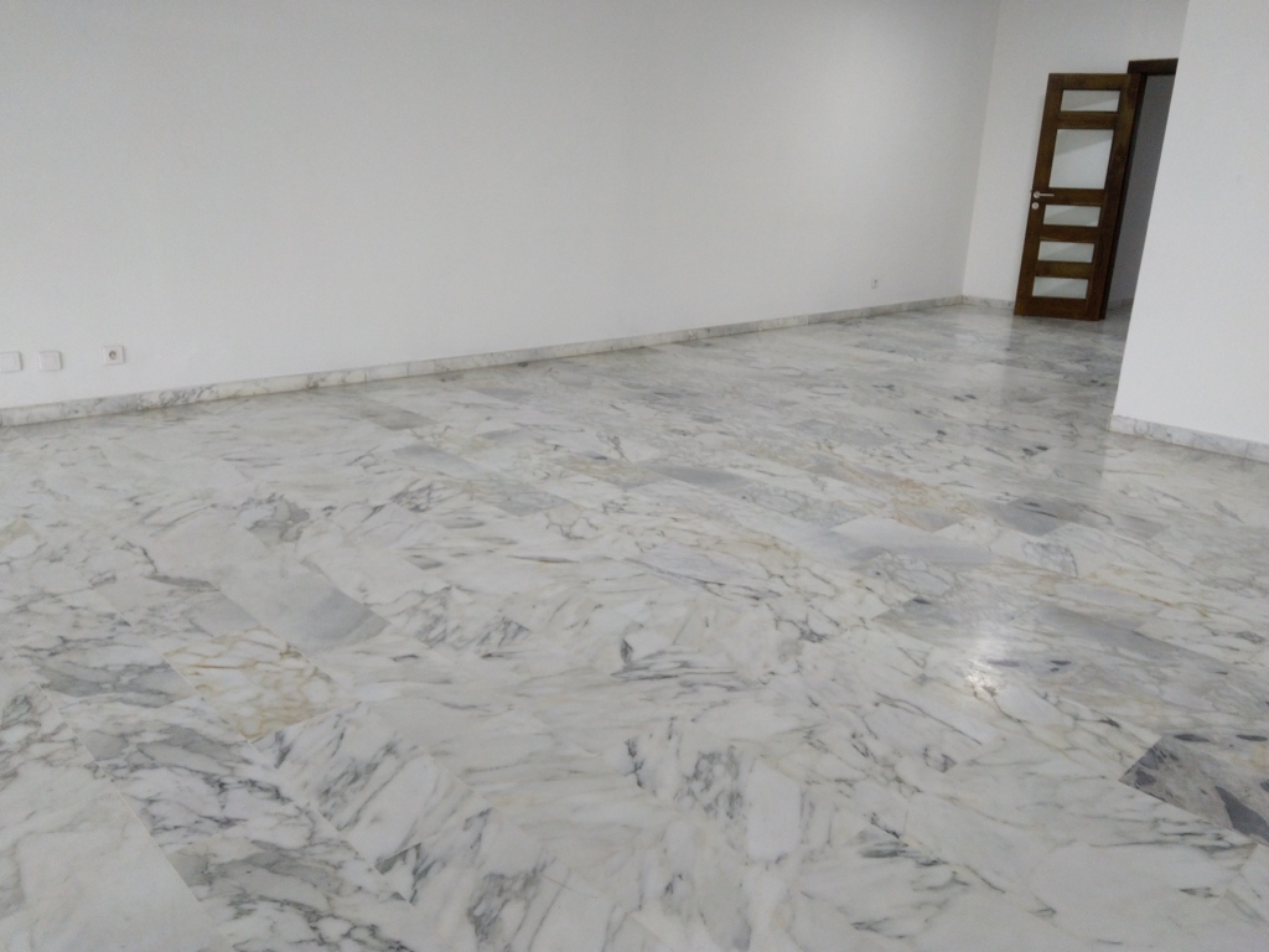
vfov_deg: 54.9
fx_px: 916
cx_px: 634
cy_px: 476
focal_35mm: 25
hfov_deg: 69.4
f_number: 1.75
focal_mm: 4.28
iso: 125
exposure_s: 1/33
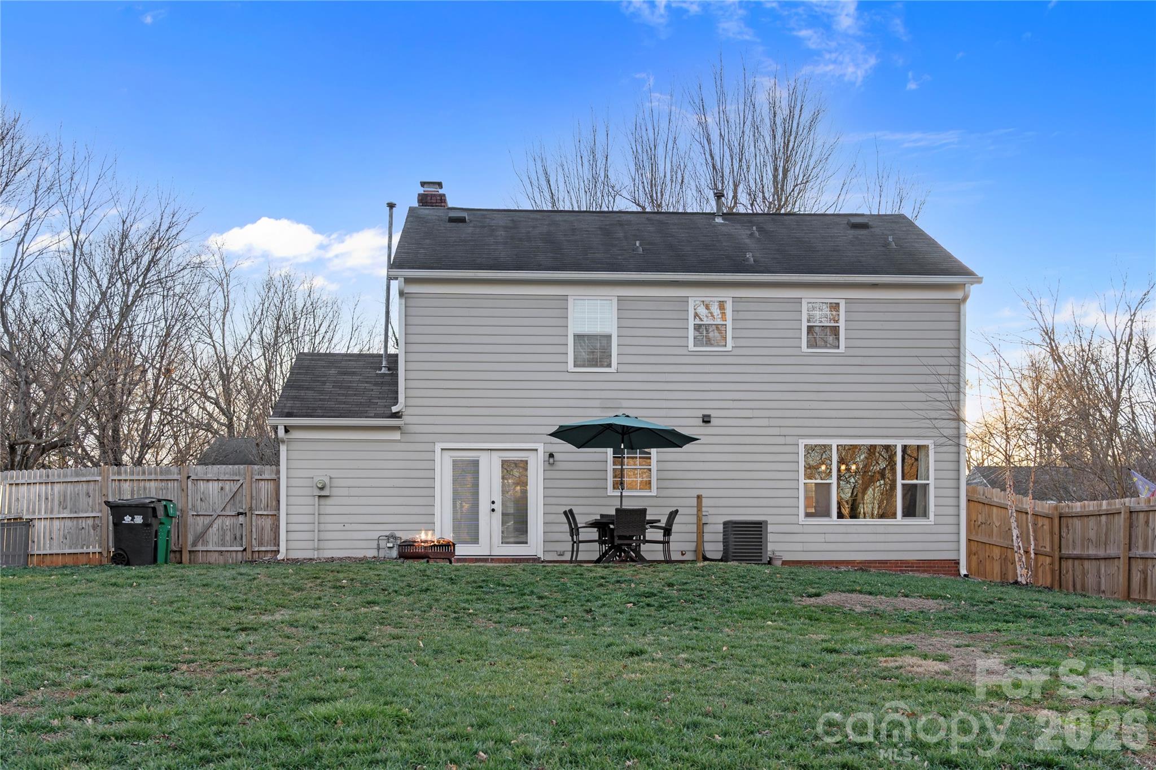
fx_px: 1060
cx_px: 578
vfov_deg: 40.0
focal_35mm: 33
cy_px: 385
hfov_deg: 57.2
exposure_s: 1/160
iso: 100
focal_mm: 33
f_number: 4.5
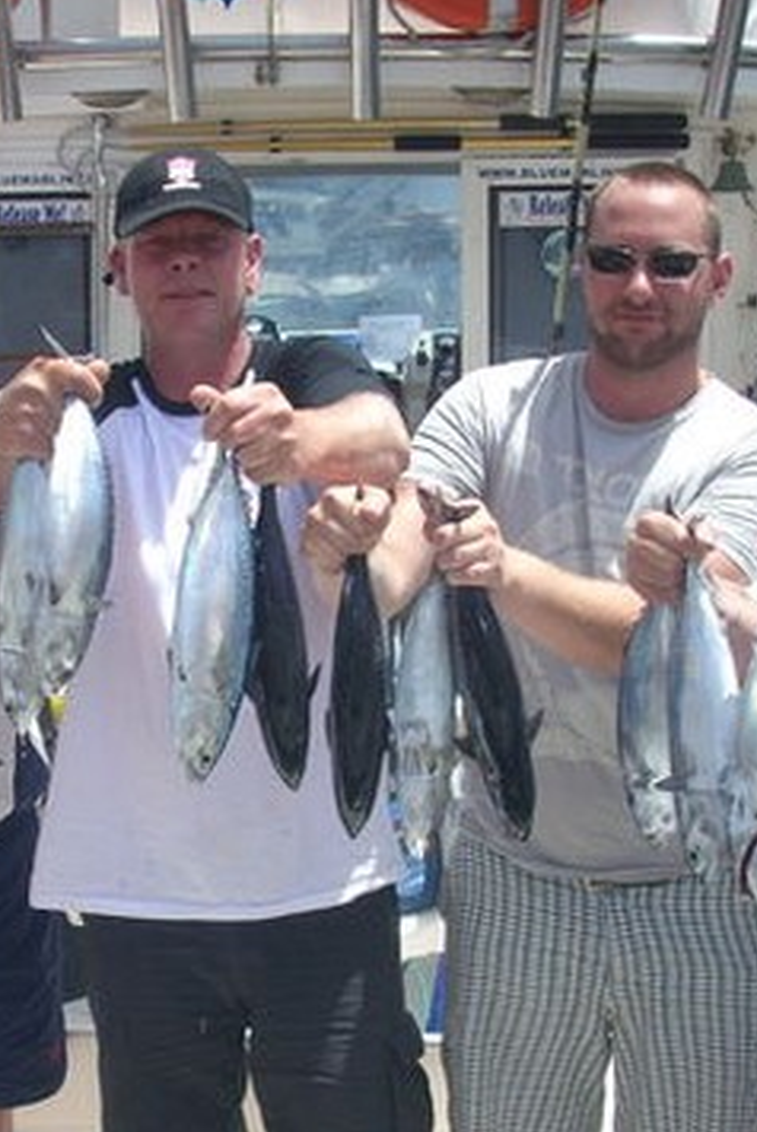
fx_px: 2141
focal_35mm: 68
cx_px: 149
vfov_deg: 29.5
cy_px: 715
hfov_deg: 19.8
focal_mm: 6.2
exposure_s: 1/177
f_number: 5.6
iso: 64
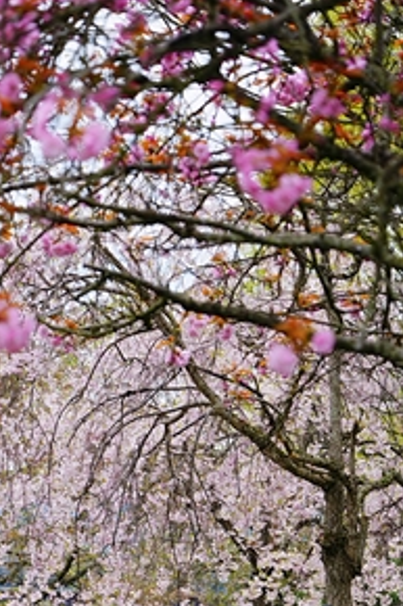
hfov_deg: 9.4
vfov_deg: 14.1
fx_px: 2438
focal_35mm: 145
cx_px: 126
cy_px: 391
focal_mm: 105
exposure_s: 1/200
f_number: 5.6
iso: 100
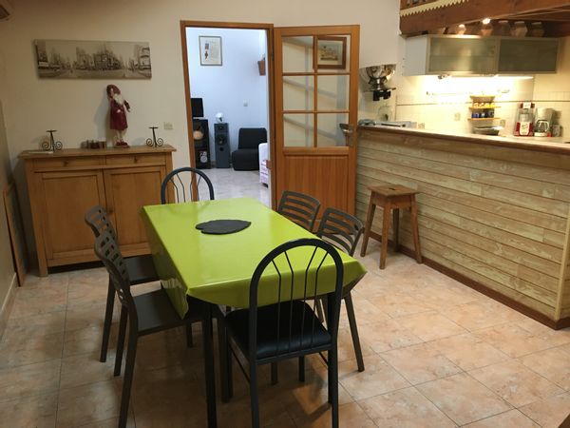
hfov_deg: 61.7
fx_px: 478
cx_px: 285
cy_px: 214
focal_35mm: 29
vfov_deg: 48.2
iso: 200
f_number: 2.2
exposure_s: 1/33
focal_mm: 4.15
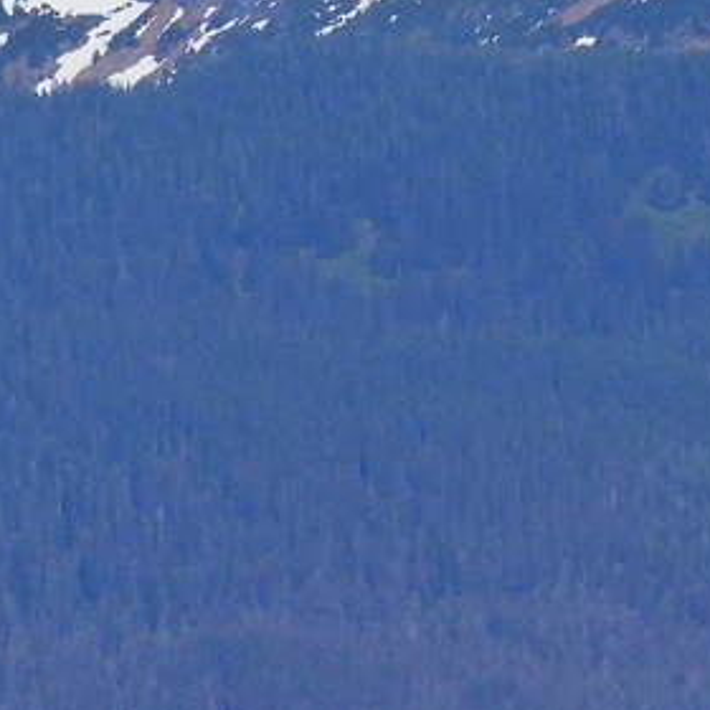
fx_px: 18727
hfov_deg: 2.2
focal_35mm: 807
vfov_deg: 2.2
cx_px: -309
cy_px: 583
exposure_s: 1/1600
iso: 100
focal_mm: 35.7
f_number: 4.5
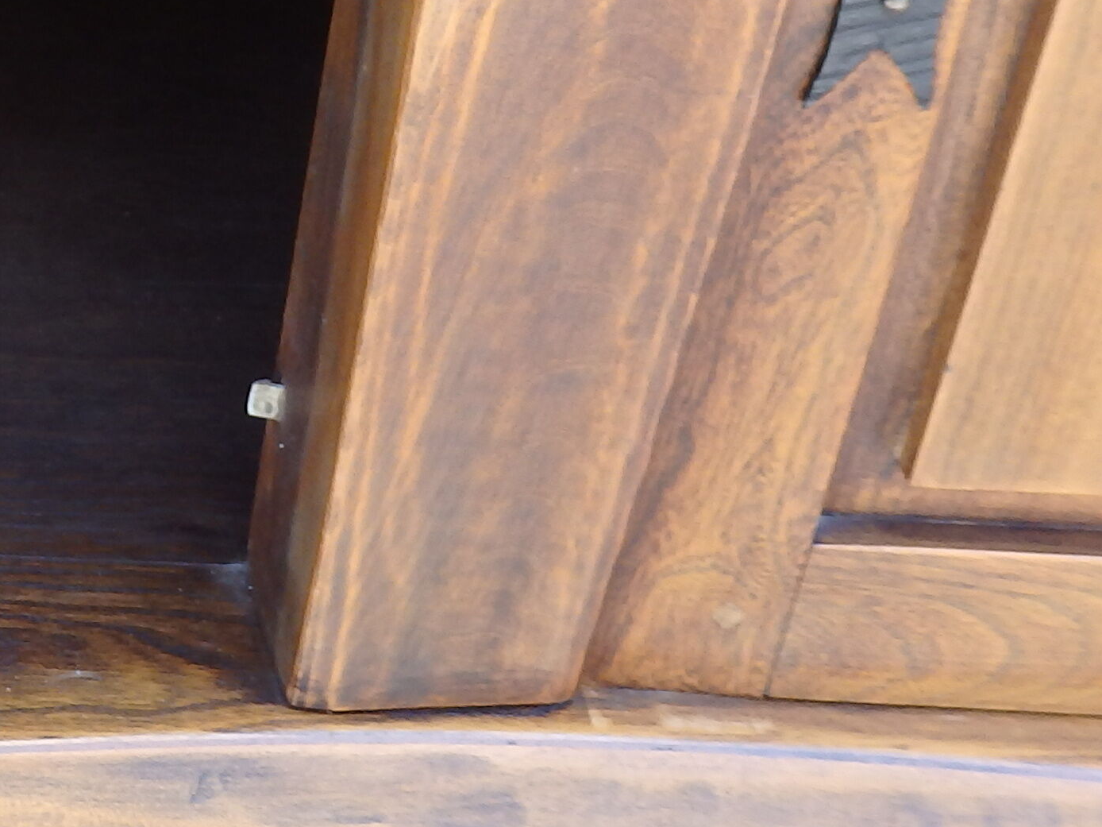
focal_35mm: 83
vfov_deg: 17.4
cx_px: -256
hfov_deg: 21.7
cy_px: 2
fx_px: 2642
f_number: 3
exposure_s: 1/80
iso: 125
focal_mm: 4.5
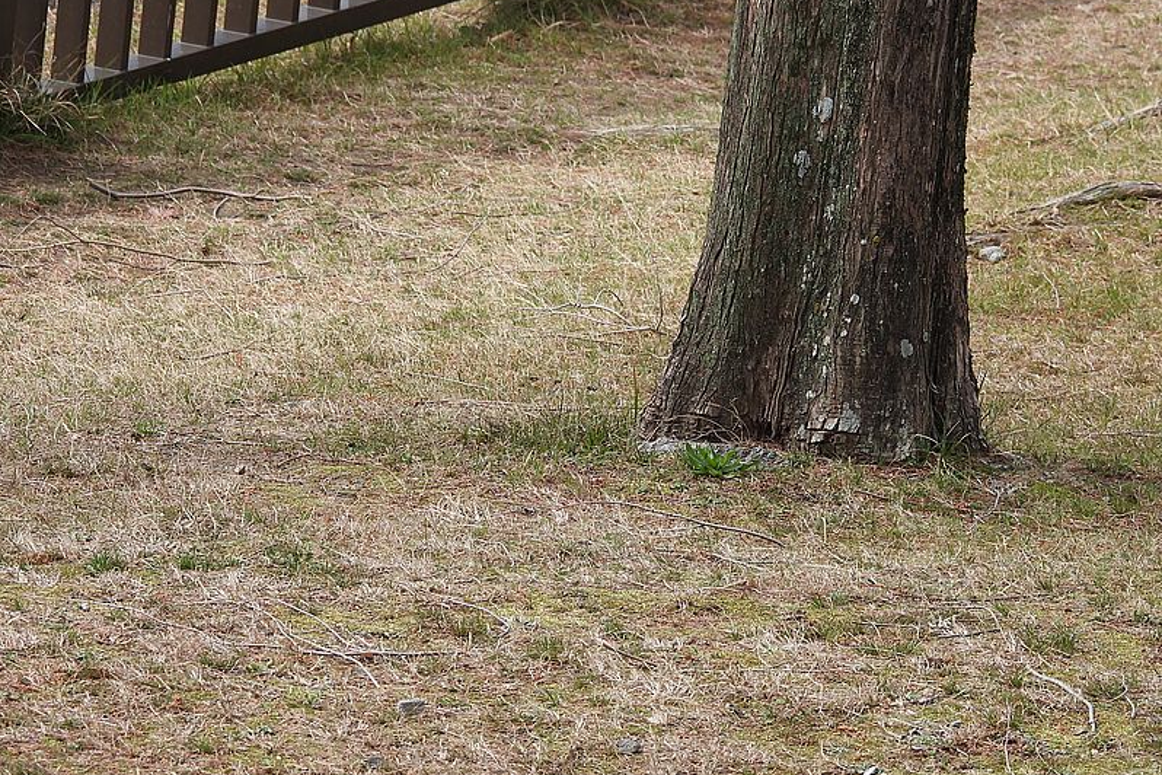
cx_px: 581
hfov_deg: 5.6
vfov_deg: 3.8
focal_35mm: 365
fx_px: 11780
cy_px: 348
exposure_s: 1/400
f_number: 5
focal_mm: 62.5
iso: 100
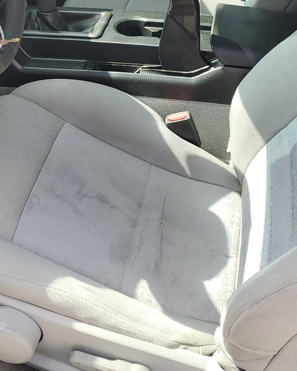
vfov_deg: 33.1
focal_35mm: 56
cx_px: 60
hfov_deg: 26.6
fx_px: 615
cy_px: 104
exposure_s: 1/333
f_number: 1.5
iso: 50
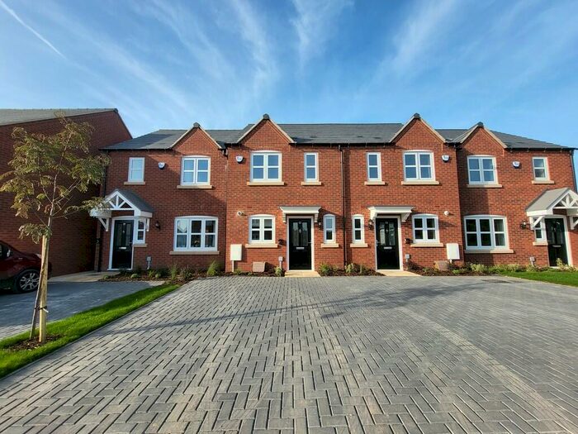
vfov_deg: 89.9
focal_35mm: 13
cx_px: 289
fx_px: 217
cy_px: 217
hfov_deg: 106.2
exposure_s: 1/599
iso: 32
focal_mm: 1.74
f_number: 2.2
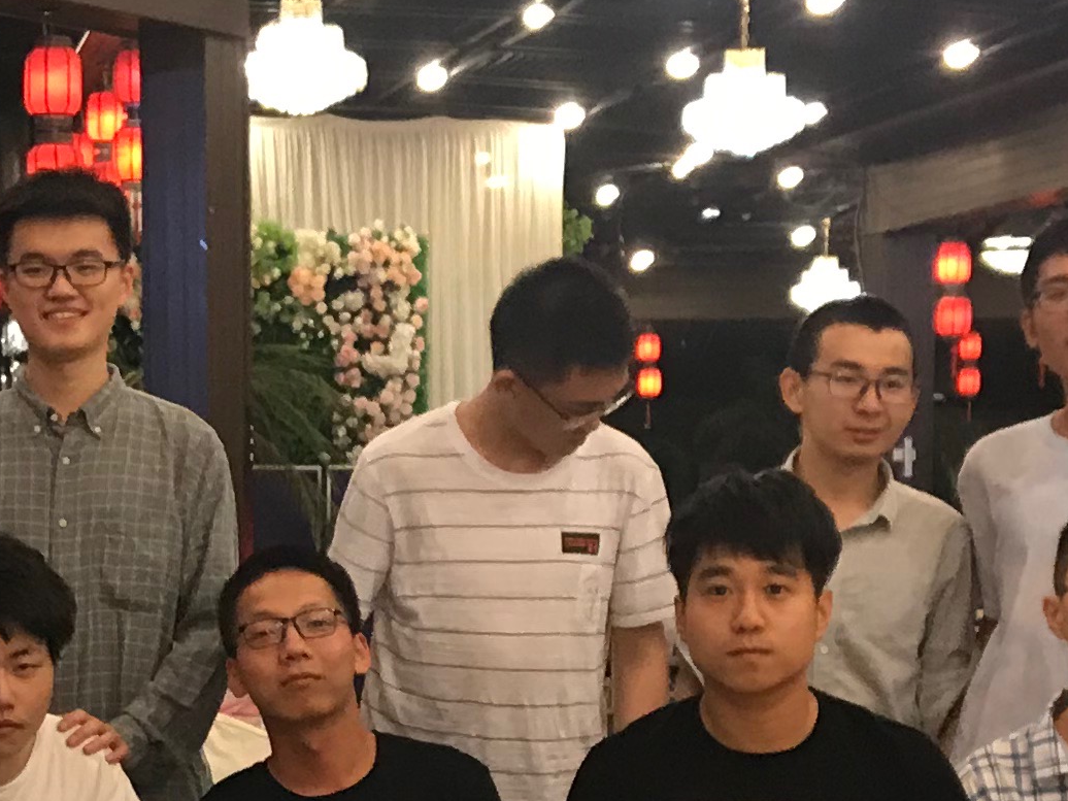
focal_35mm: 109
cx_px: 232
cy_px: 778
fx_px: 3363
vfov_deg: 13.4
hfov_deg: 17.9
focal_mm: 3.99
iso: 64
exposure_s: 1/17
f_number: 1.8
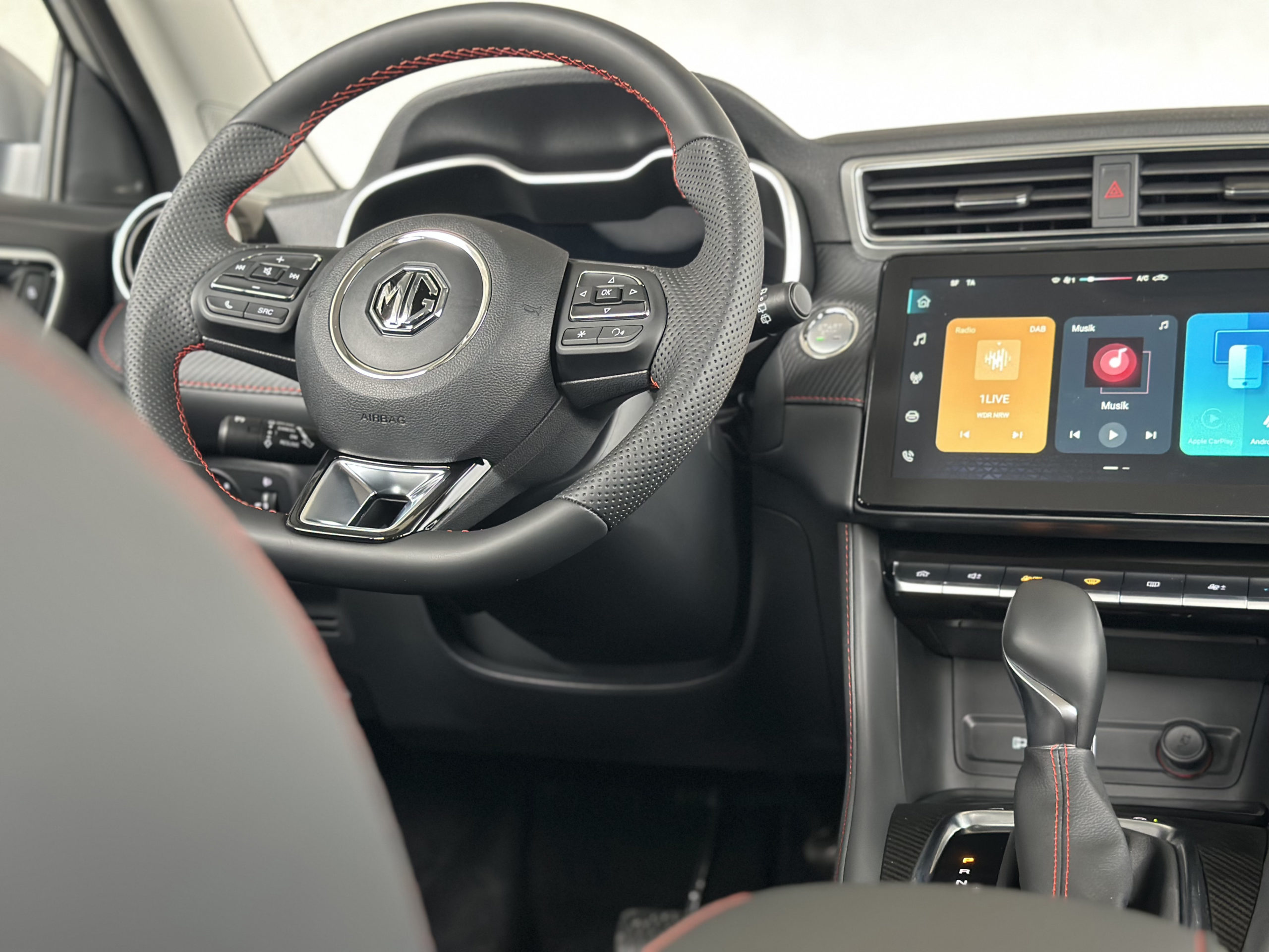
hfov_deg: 39.7
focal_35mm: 48
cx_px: 634
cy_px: 476
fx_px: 1760
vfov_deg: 30.3
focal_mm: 6.86
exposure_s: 1/50
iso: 400
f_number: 1.78
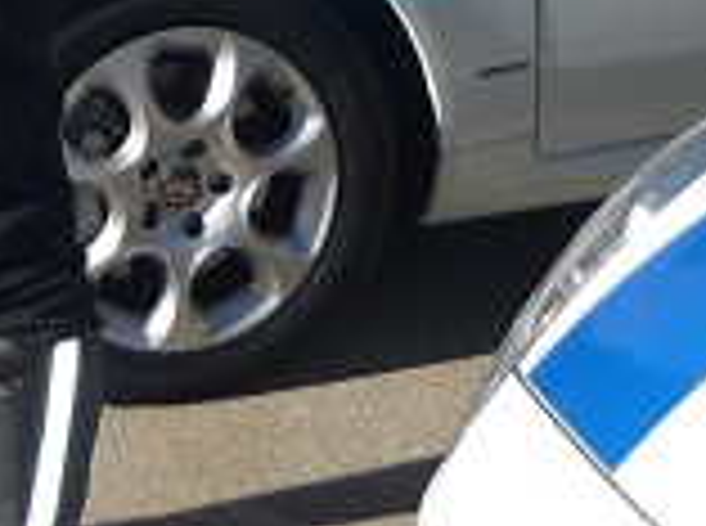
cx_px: 189
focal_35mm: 137
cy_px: -564
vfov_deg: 9.9
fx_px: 2788
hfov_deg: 14.4
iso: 100
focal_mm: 5.5
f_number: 8
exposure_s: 1/160
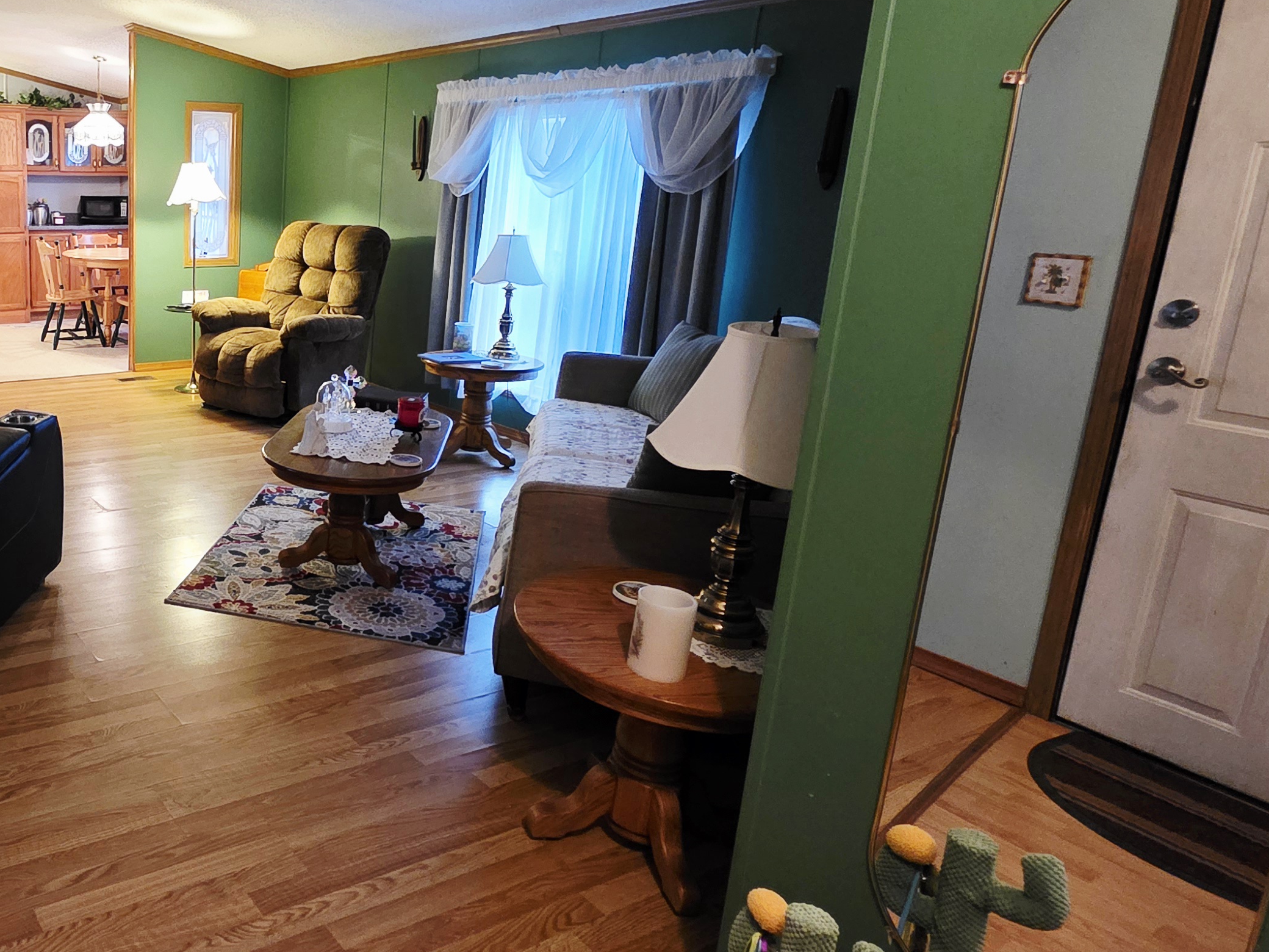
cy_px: 409
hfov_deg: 60.8
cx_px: 173
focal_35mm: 25
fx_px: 916
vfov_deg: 54.7
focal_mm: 2.2
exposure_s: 1/60.2
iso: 800
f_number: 1.9
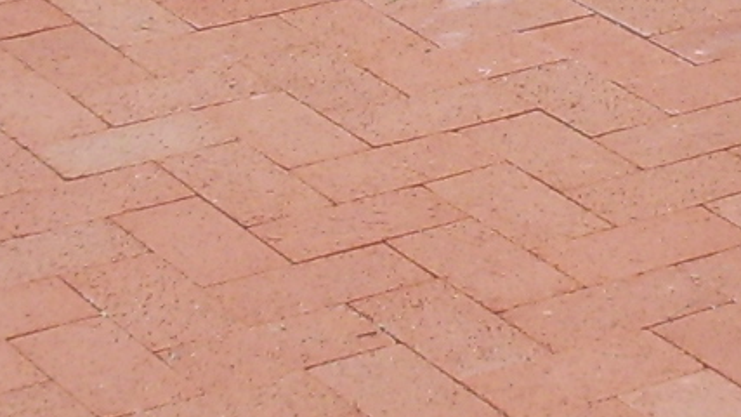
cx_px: 451
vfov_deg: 6.6
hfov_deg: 11.8
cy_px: -111
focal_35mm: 183
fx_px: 3595
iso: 80
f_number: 4.3
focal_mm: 5.8
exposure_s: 1/200
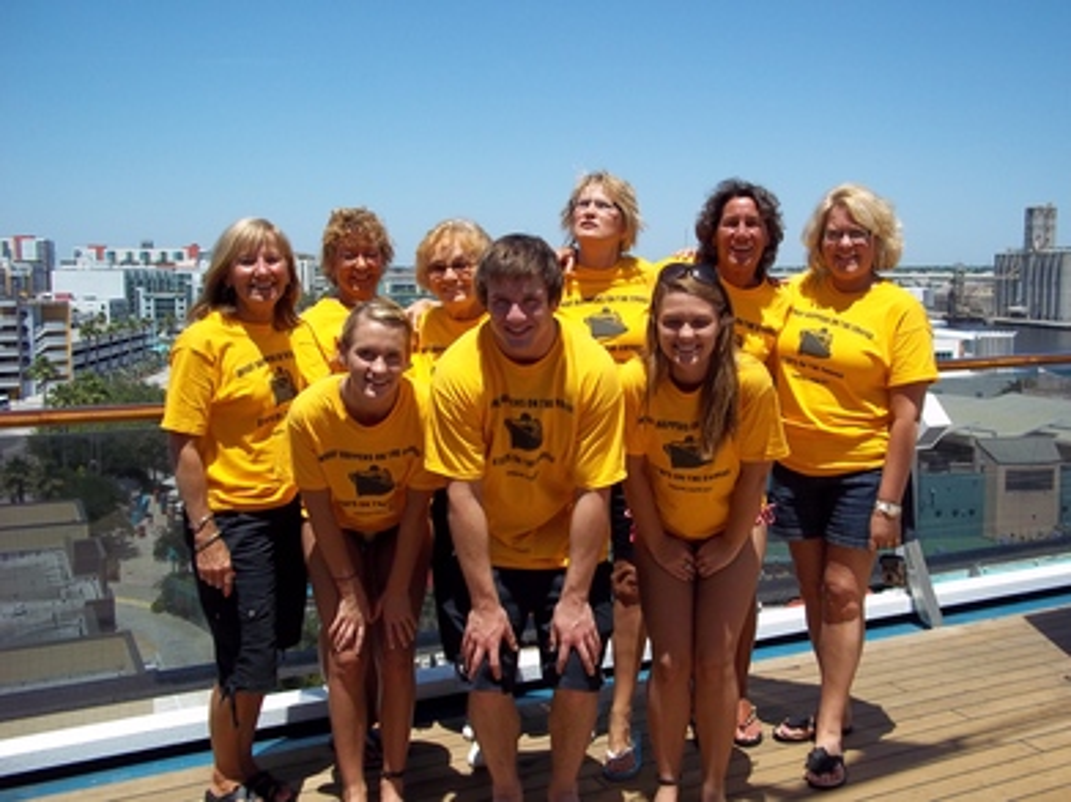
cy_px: 401
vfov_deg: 39.6
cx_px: 536
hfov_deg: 51.4
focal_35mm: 36
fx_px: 1113
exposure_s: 1/250
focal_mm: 6.5
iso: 80
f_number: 8
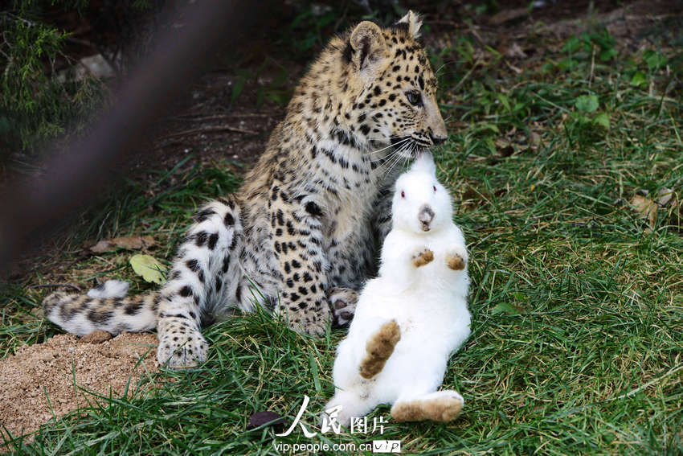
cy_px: 228
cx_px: 342
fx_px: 3226
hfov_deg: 12.1
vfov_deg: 8.1
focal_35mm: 170
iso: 640
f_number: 9
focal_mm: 170
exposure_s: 1/320
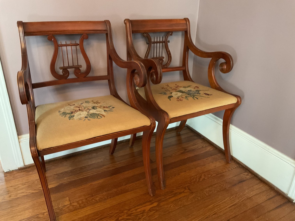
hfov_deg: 61.7
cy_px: 110
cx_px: 148
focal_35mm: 29
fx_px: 247
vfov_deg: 48.2
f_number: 1.8
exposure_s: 1/30
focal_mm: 3
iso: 320
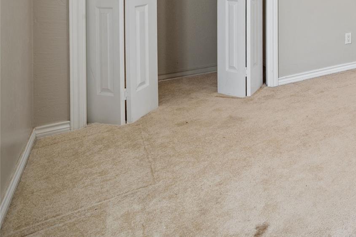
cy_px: -23
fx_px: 336
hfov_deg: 39.4
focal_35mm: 34
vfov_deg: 33.8
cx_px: 432
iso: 100
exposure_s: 1/6
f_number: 8
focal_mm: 14
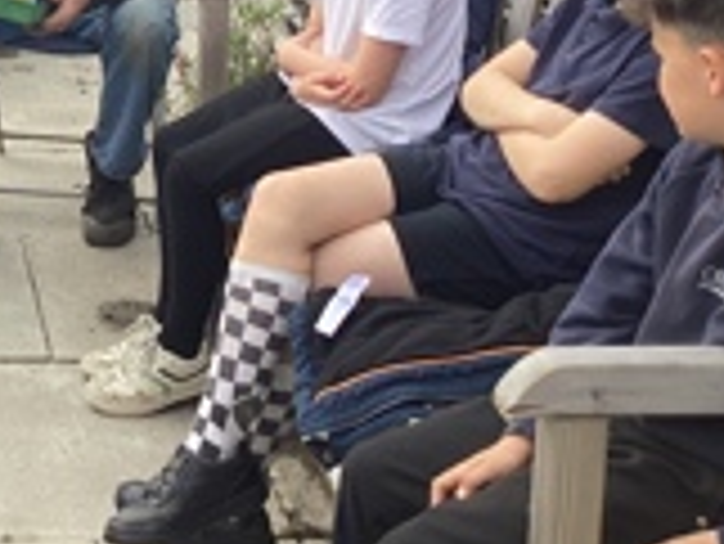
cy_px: -85
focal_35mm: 77
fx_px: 1612
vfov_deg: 18.3
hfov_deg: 23.3
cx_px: -130
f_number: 2.4
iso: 25
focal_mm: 3.3
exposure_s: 1/536
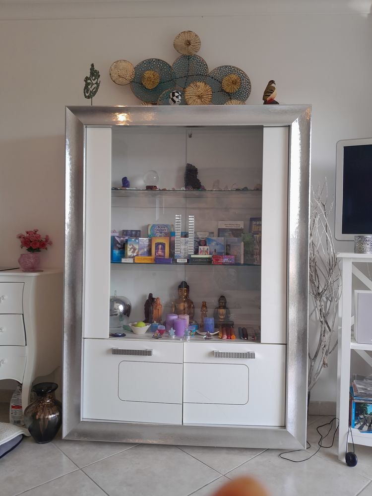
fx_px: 373
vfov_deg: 67.3
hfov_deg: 53.1
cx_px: 186
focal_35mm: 26
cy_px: 248
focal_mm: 3.98
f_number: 1.8
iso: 40
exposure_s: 1/50
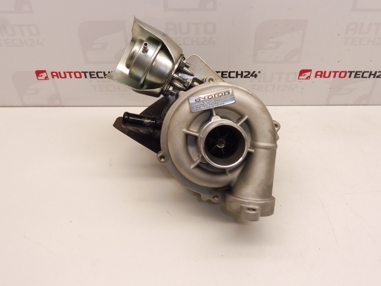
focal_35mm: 34
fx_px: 374
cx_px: 190
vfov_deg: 41.8
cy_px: 143
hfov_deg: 54.0
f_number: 3.5
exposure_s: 1/80
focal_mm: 6.1
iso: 200
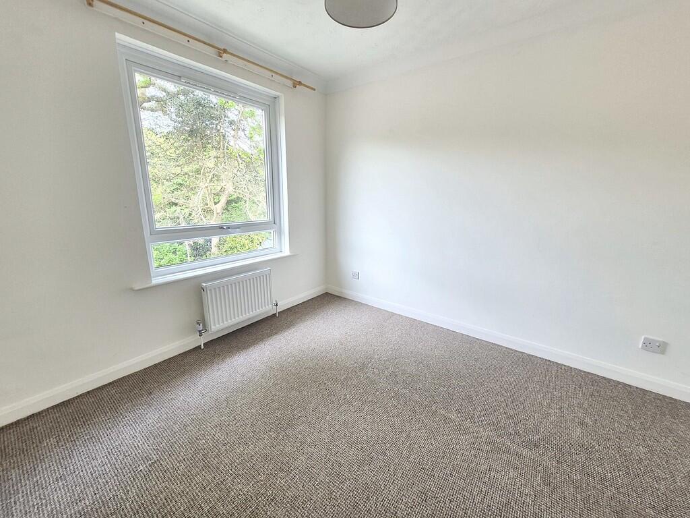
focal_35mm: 13
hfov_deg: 106.2
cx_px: 345
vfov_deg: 89.9
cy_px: 259
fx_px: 259
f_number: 2.2
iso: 64
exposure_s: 1/50
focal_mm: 1.7
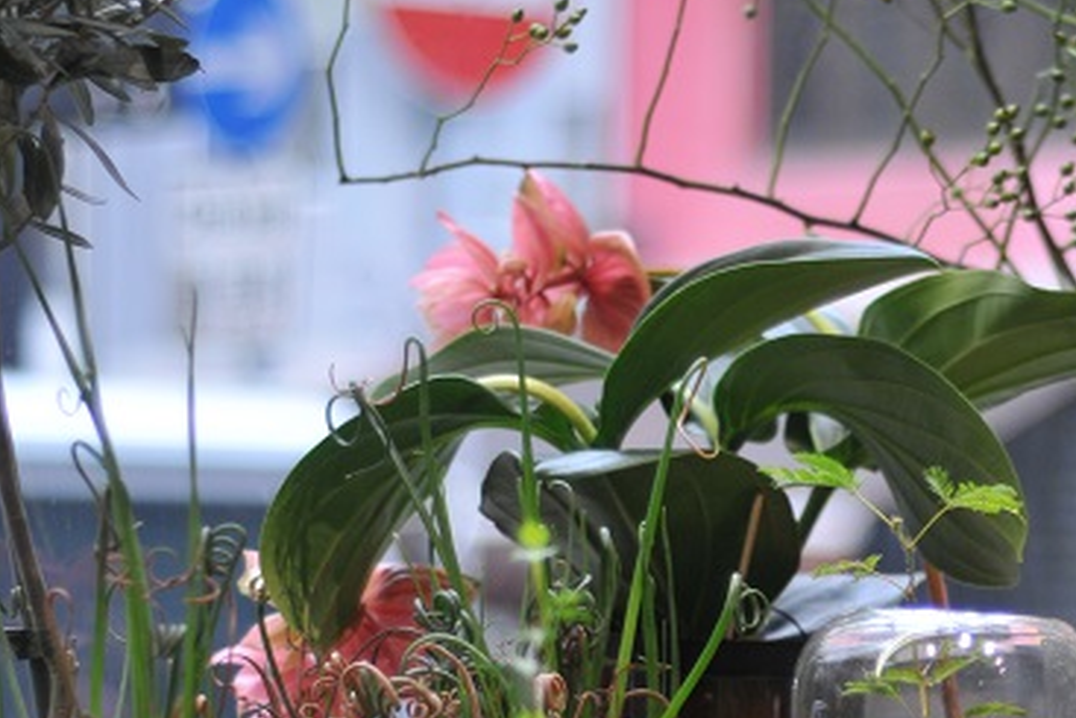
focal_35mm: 151
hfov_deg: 13.5
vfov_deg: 9.1
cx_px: 976
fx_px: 4515
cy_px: 673
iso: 400
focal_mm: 50
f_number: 1.8
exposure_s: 1/160
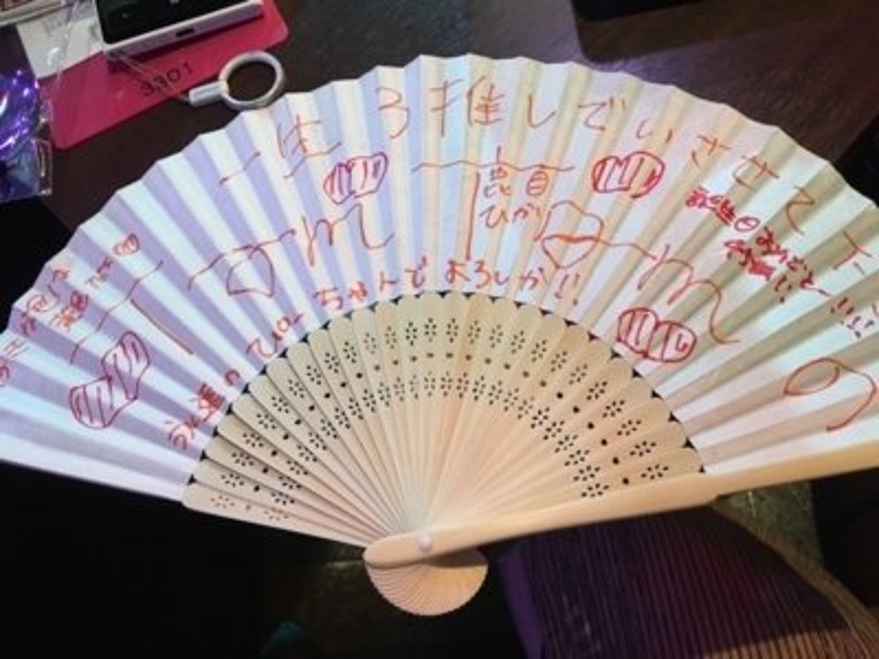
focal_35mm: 29
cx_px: 440
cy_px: 330
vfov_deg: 48.2
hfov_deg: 61.7
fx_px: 736
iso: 125
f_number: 2.2
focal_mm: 4.15
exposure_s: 1/30
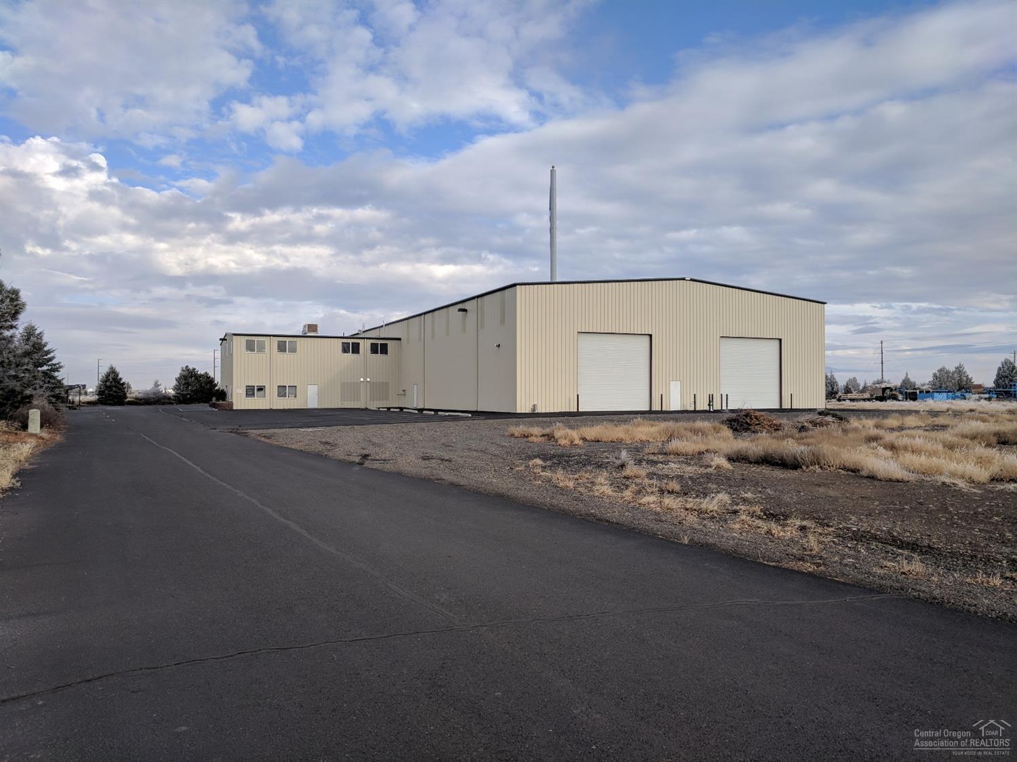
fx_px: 764
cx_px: 508
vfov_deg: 53.0
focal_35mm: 26
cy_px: 381
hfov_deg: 67.3
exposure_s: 1/1389
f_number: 2
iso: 60
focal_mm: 4.67
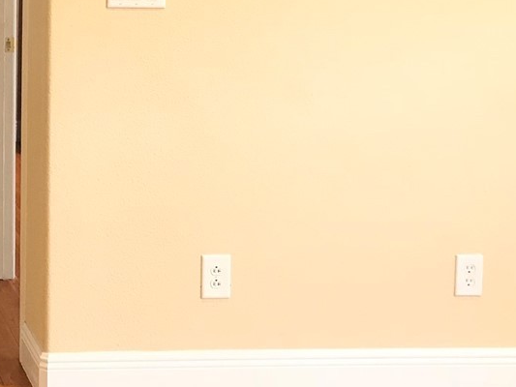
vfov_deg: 17.3
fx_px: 1252
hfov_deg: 21.2
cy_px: 28
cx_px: -152
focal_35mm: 84
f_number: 1.8
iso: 50
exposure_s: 1/15
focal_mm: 3.99
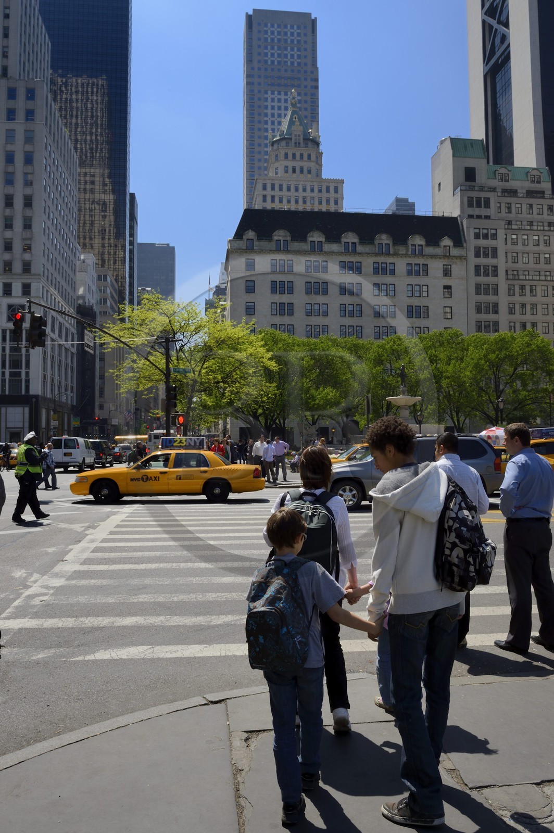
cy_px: 416
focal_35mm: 27
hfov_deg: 47.9
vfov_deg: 67.4
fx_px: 624
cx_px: 277
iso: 400
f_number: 16
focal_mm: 27
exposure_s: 1/320
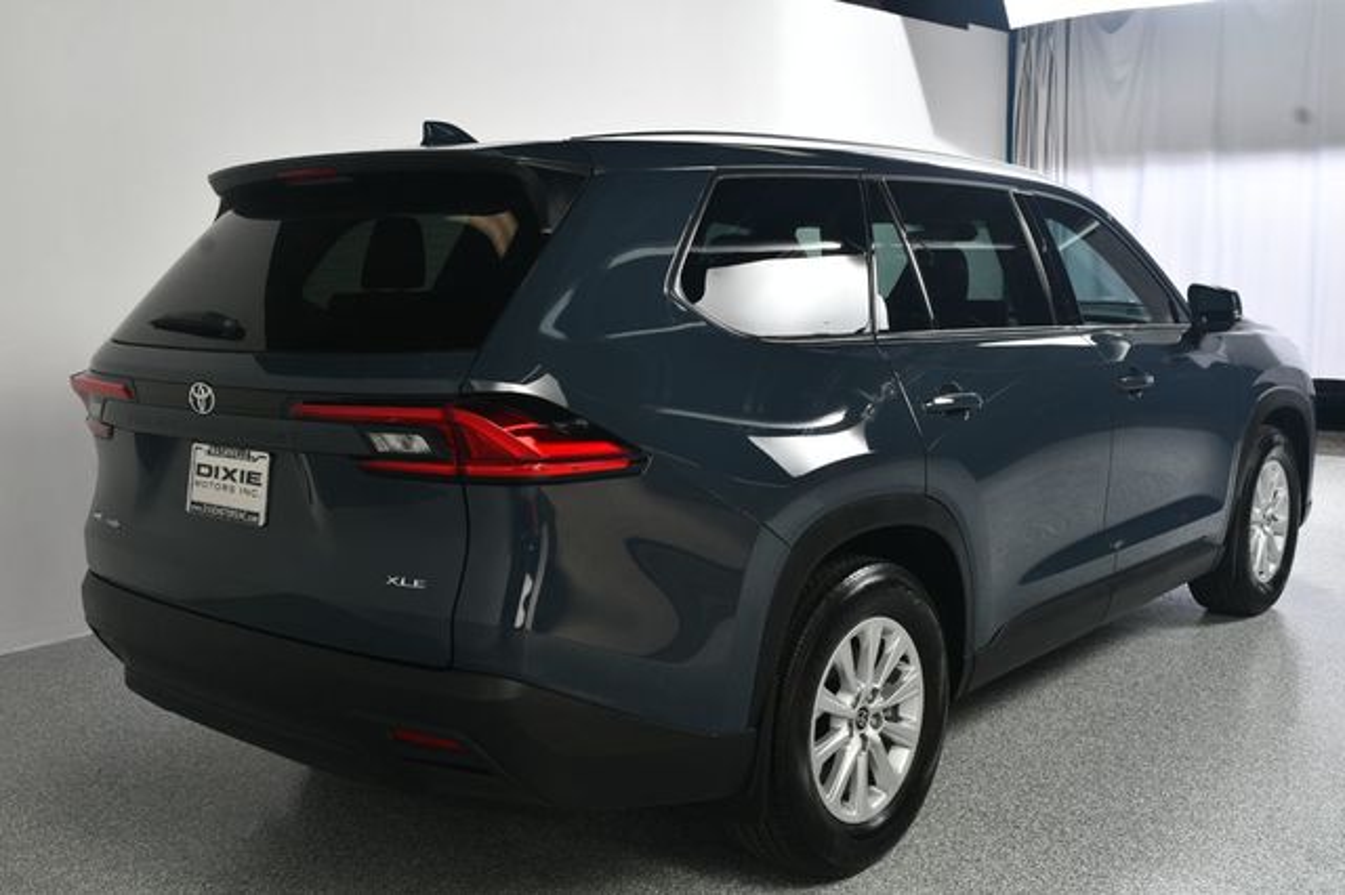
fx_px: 1344
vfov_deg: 36.8
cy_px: 448
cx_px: 672
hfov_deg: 53.2
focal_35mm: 36
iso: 100
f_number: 10
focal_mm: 24
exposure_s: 1/160
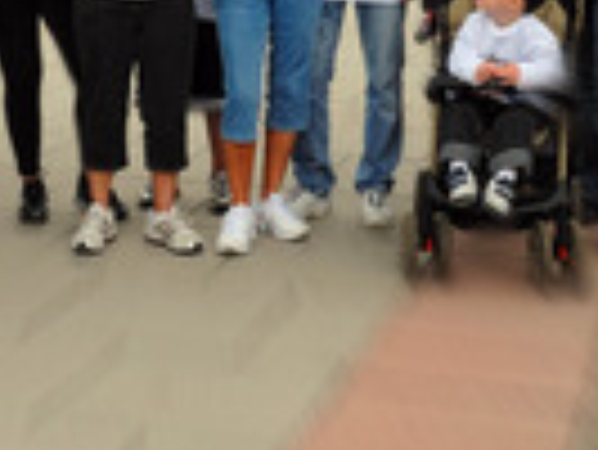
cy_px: -104
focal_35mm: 87
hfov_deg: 22.4
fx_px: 1504
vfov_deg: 16.3
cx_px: 180
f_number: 10
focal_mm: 20
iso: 200
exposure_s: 1/250
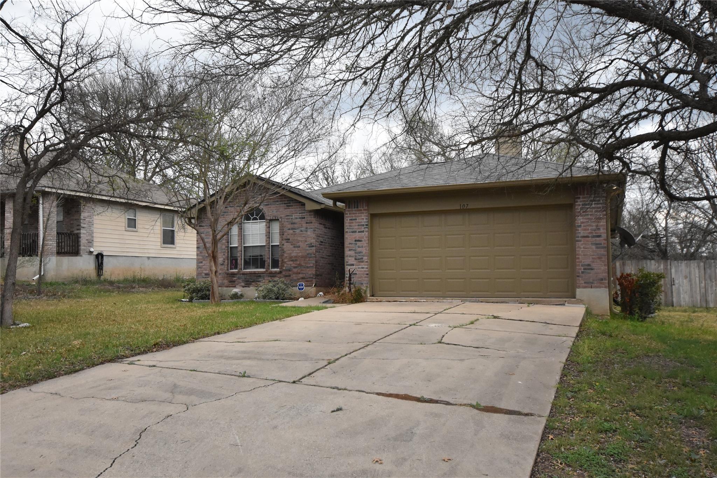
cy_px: 239
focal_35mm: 30
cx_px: 358
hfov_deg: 61.9
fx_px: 597
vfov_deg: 43.6
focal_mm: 20
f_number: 4.5
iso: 2000
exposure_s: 1/2000
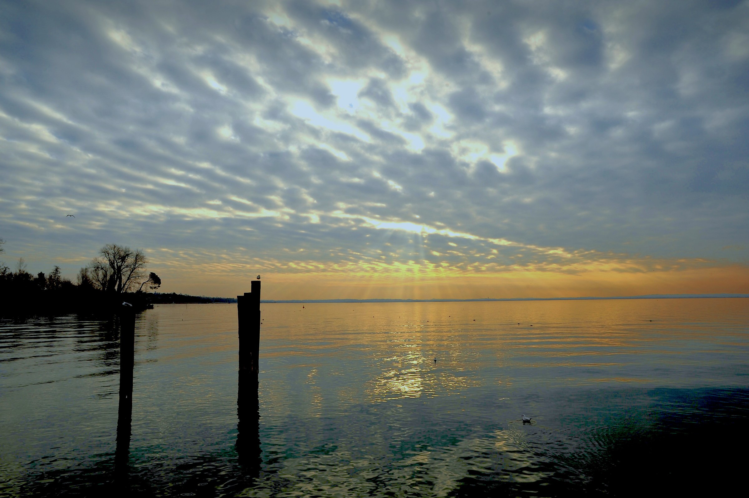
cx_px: 374
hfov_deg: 84.0
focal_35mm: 20
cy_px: 249
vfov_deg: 61.8
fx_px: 416
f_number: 16
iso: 200
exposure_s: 1/200
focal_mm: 20
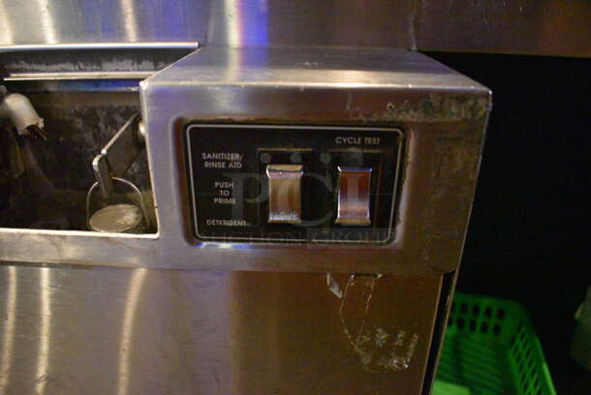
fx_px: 444
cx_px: 296
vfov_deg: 48.0
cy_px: 198
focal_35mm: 27
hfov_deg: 67.3
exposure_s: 1/13
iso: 12800
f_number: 3.5
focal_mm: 18
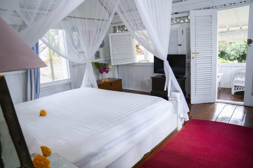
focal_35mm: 24
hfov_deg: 73.7
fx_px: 169
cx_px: 126
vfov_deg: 53.1
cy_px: 84
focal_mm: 24
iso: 1600
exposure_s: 1/160
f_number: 5.6
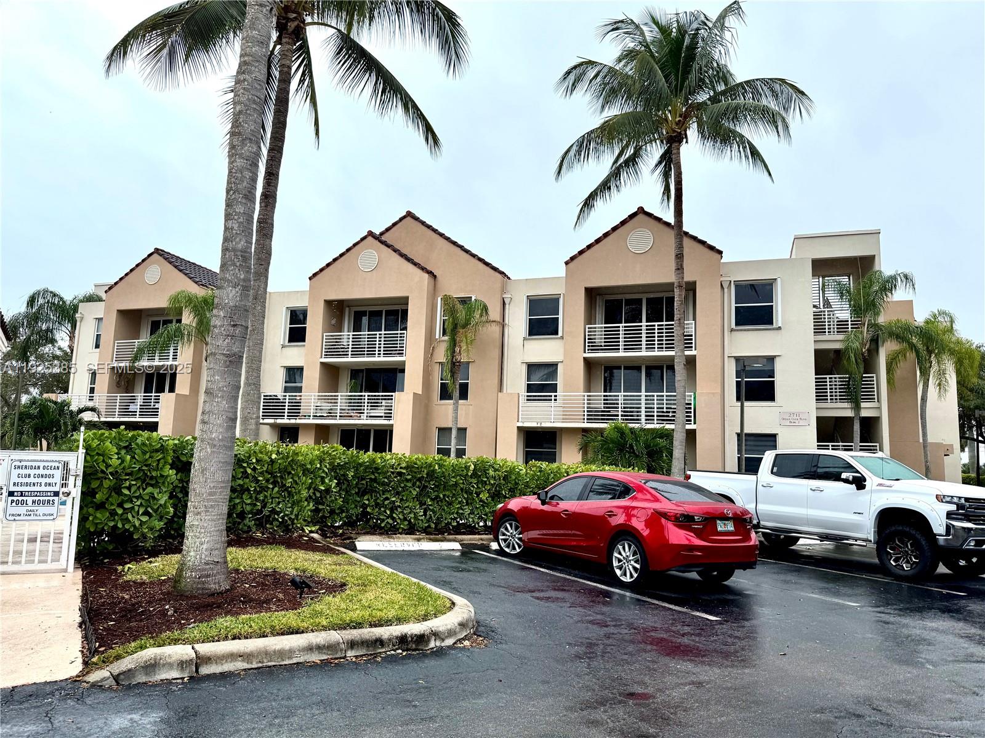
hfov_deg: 71.6
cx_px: 492
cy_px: 369
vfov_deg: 56.8
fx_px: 683
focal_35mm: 24
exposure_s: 1/1261
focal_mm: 6.76
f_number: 1.78
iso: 80
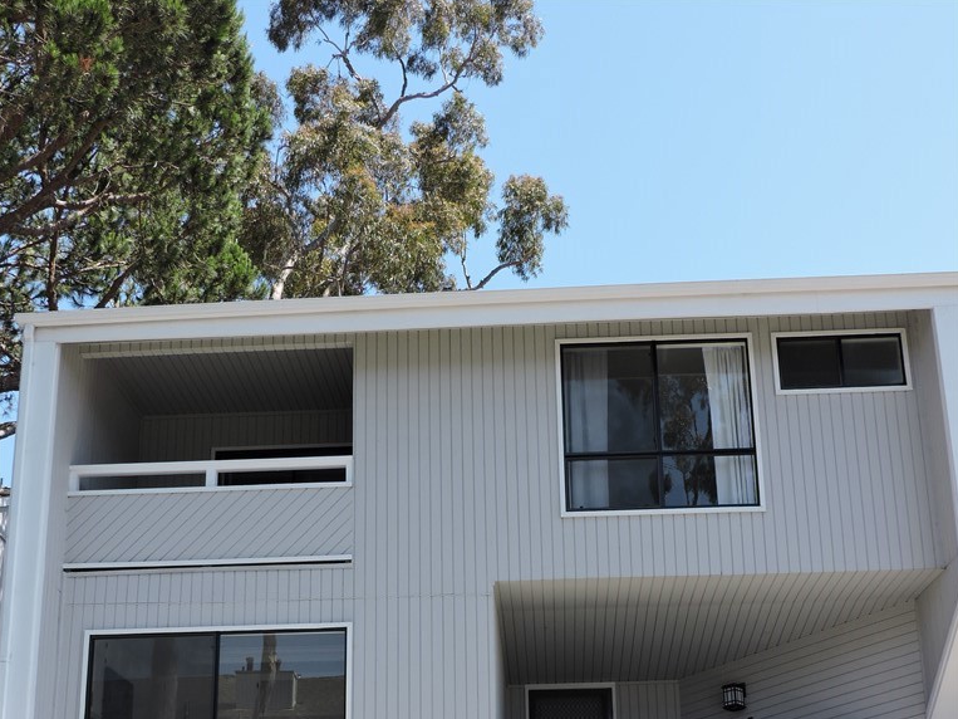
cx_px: 480
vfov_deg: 29.6
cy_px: 641
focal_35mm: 47
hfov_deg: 40.4
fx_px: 1301
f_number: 3.3
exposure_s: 1/640
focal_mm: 6.2
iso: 100
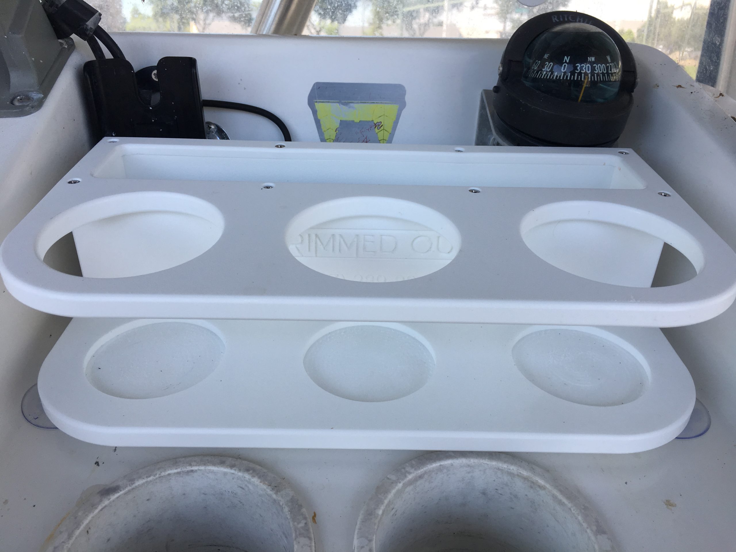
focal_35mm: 29
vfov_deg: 48.2
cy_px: 276
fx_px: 617
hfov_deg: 61.7
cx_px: 368
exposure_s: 1/324
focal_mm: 4.15
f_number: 2.2
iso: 25
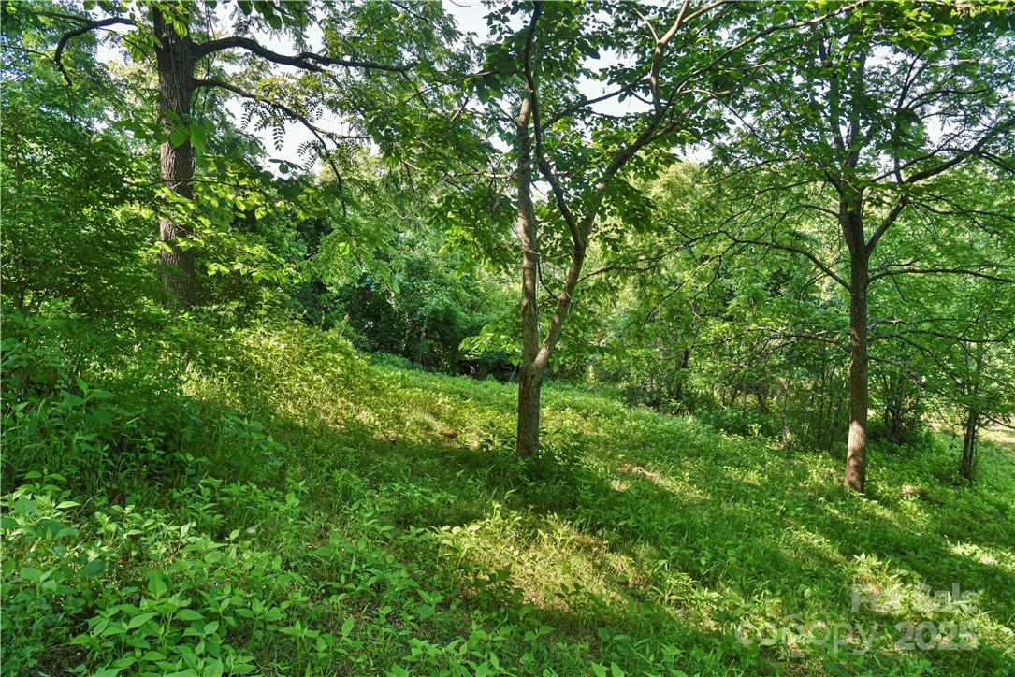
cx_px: 508
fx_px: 677
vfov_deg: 53.2
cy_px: 338
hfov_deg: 73.7
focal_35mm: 24
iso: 1600
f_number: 6.3
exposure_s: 1/160
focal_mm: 24
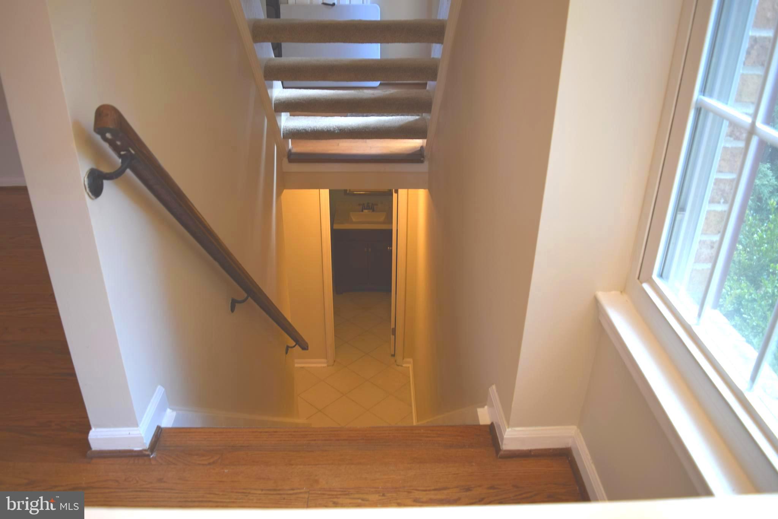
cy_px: 260
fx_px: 583
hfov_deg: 67.4
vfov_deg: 47.9
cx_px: 389
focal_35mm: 27
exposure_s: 1/15
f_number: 3.5
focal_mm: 18
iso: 100
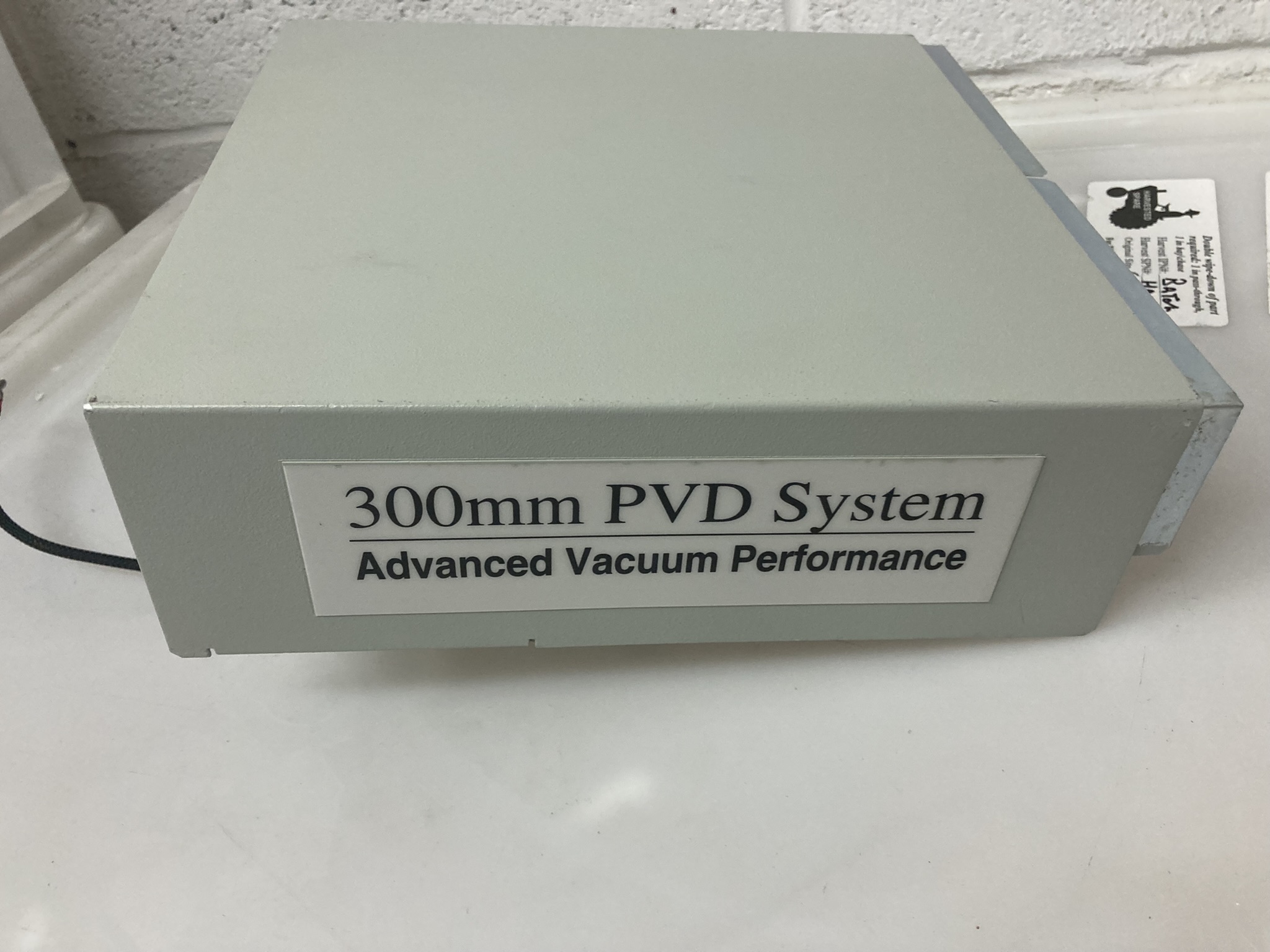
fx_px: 1027
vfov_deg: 49.7
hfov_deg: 63.4
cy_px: 476
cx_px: 635
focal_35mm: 28
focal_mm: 3.99
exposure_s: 1/50
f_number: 1.8
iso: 125
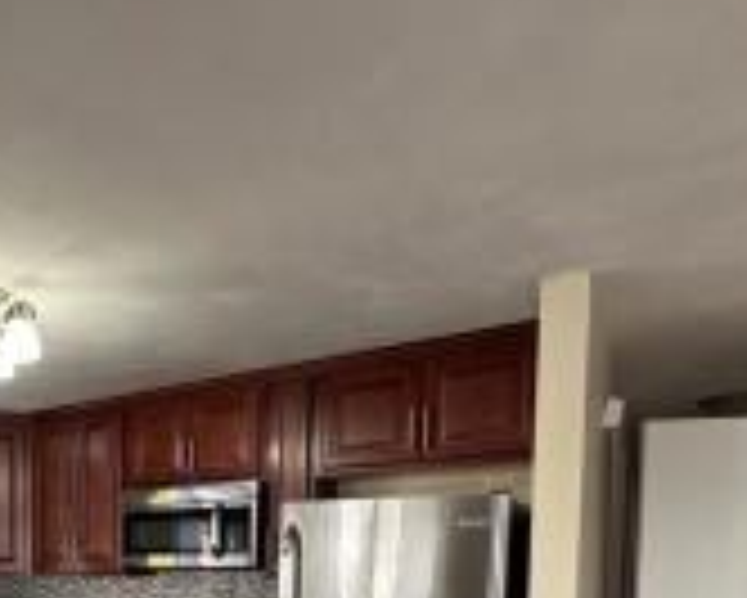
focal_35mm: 33
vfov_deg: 39.2
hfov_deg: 47.6
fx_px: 730
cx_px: 50
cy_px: 602
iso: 200
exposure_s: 1/120
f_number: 2.2
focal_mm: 2.22
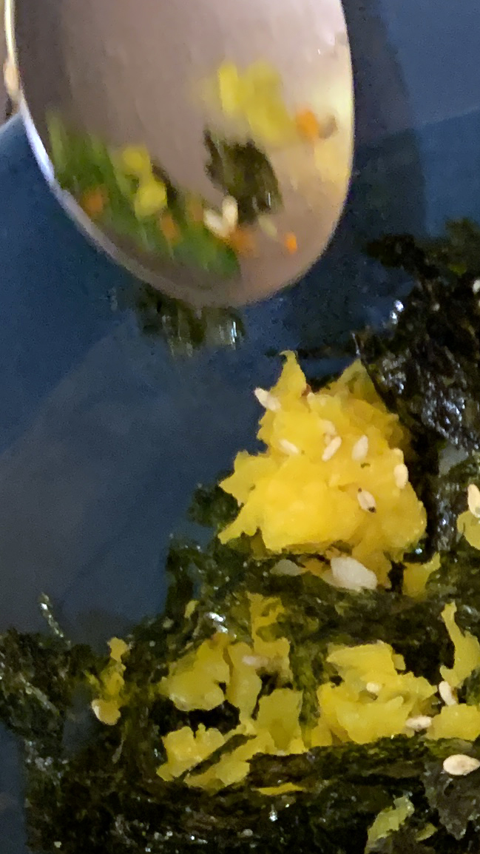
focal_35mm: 99
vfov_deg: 21.3
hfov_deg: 11.4
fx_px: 2240
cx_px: 834
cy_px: 669
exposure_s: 1/40
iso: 320
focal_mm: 4.25
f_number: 1.8
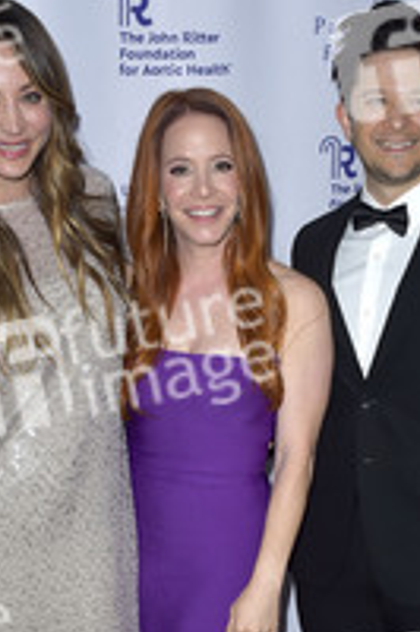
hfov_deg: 17.9
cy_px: 521
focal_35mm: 76
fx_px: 1332
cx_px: 207
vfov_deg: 26.1
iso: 400
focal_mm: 38
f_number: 6.3
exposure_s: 1/250
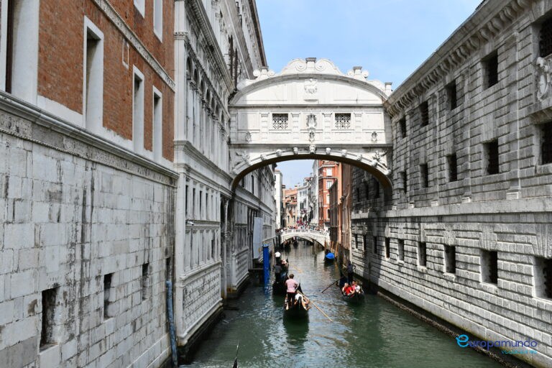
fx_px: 644
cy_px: 184
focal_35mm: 42
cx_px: 276
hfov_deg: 46.4
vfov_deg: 31.9
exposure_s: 1/160
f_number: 11
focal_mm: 28
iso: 100
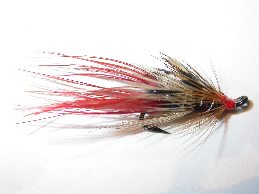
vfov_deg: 20.4
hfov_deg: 27.0
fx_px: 539
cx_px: 130
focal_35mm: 72
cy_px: 97
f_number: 3.3
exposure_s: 1/76.2
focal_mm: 14.9
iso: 100
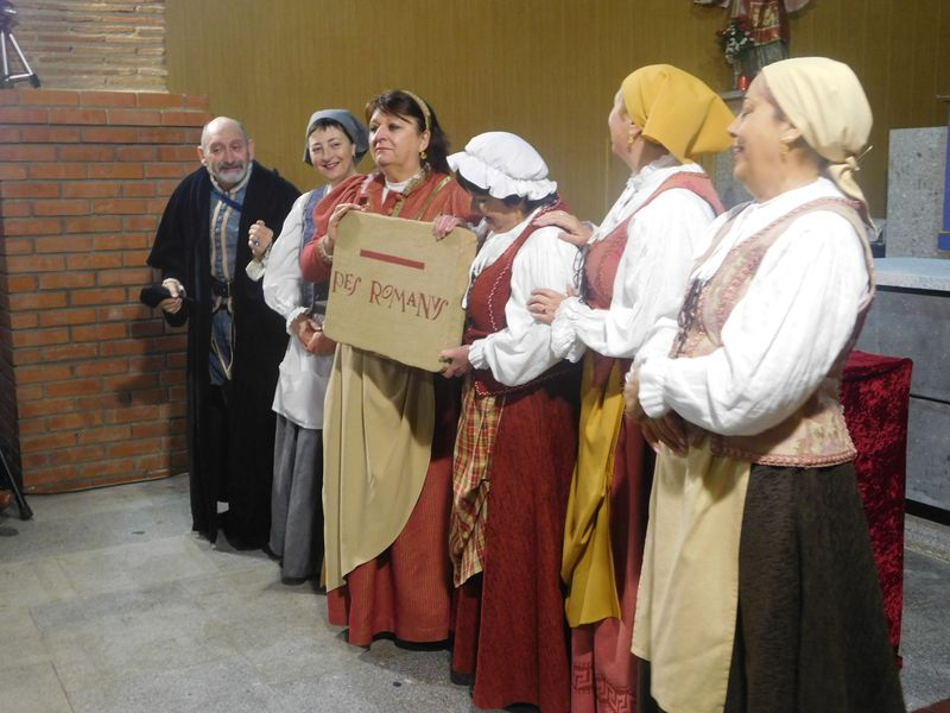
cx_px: 475
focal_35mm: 40
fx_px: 1098
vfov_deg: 36.0
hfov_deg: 46.8
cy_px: 356
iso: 400
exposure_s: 1/30
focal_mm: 7.1
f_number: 3.6
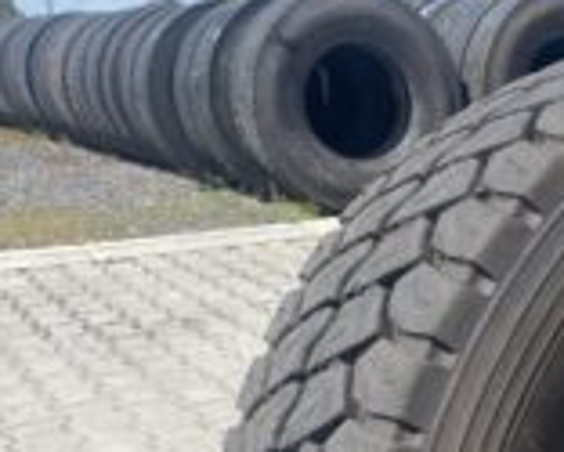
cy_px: 544
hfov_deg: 24.4
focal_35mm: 70
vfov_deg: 20.4
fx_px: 1169
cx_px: 687
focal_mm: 4.25
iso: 32
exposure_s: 1/2105
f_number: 1.8
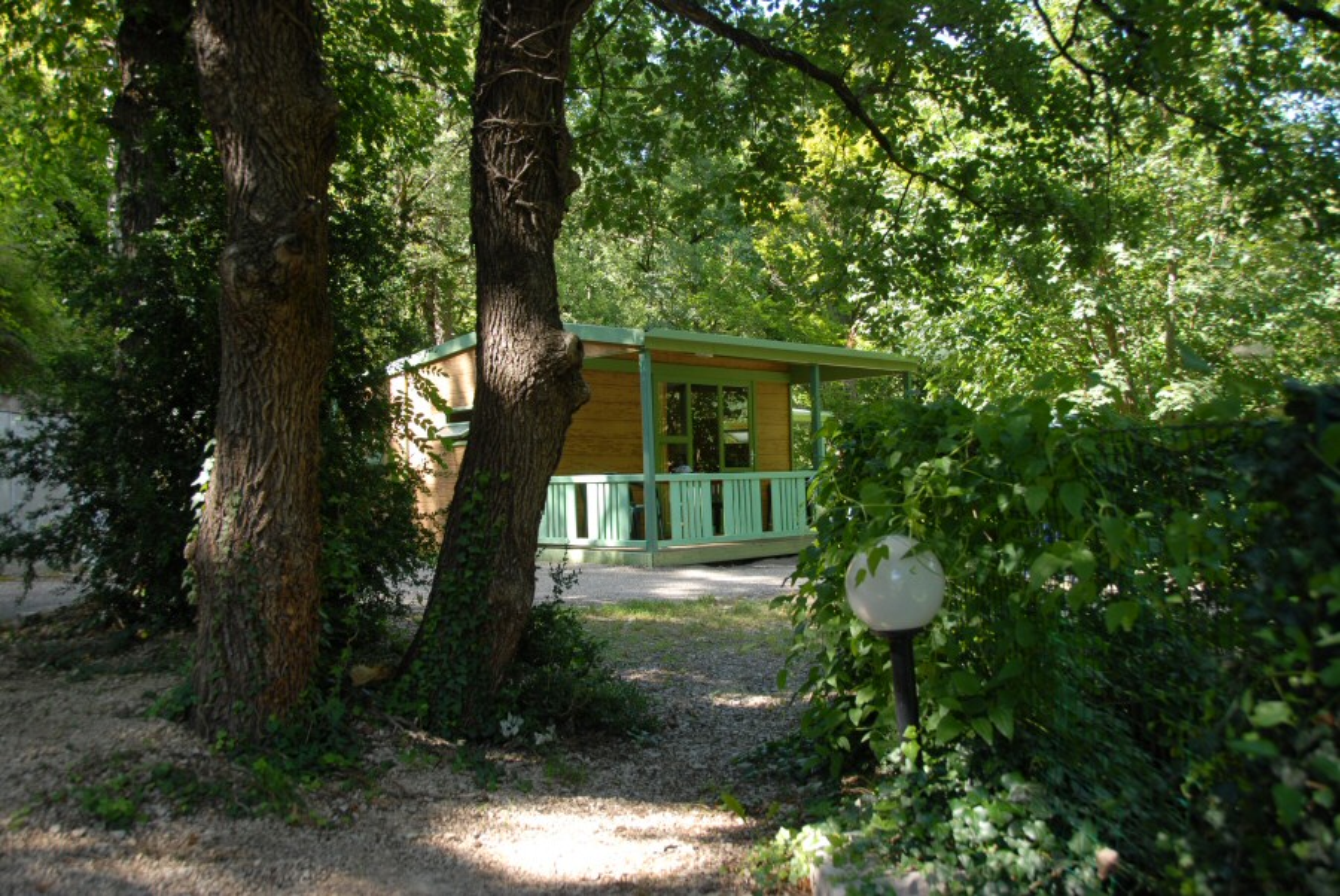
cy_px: 448
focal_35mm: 30
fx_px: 1118
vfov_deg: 43.7
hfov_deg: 61.9
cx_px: 670
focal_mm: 20
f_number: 3.5
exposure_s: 1/60
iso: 100
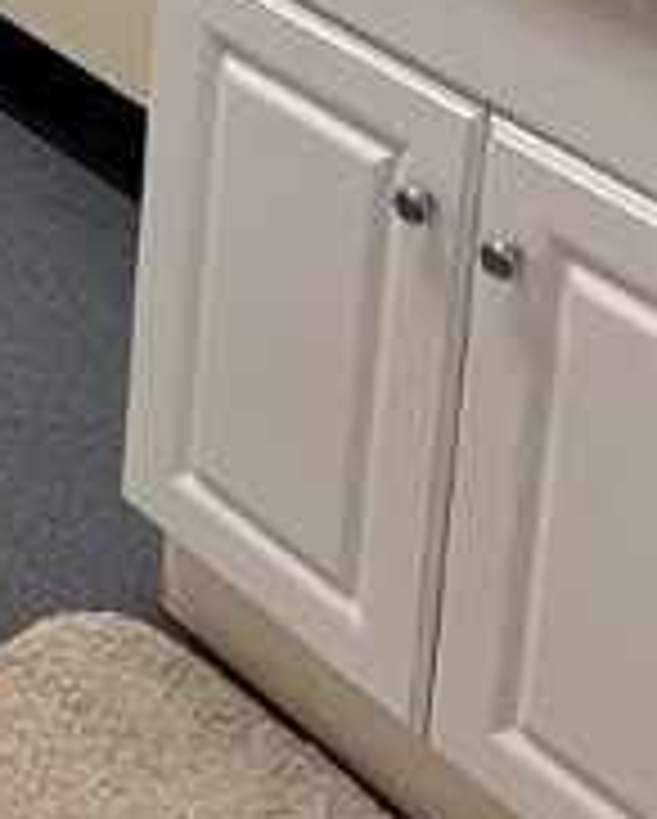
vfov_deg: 15.4
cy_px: -670
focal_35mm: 107
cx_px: -346
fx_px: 2596
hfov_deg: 13.5
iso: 100
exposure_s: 1/60
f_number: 1.6
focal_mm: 5.1
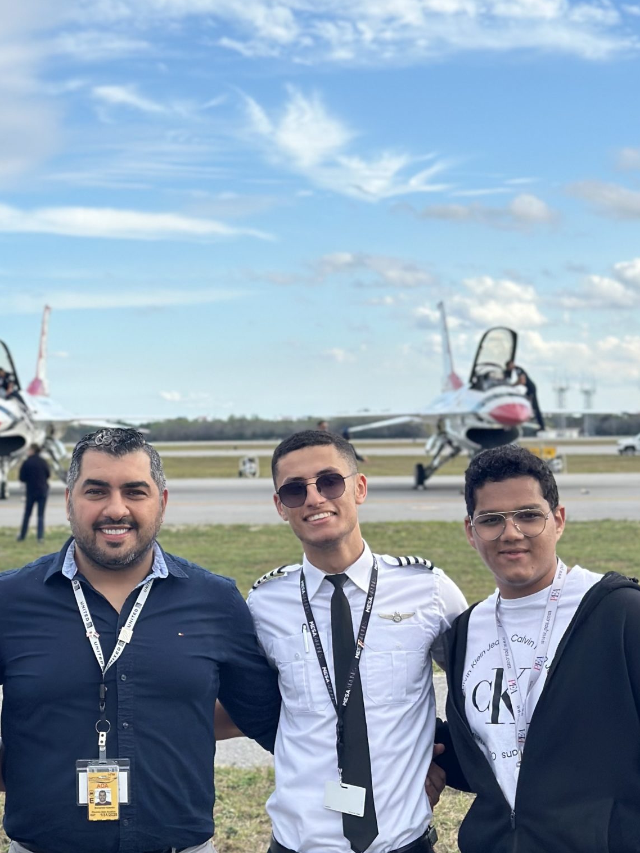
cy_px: 386
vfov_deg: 24.1
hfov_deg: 18.2
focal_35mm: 81
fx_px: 1996
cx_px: 206
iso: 100
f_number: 1.78
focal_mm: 6.86
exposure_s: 1/3472
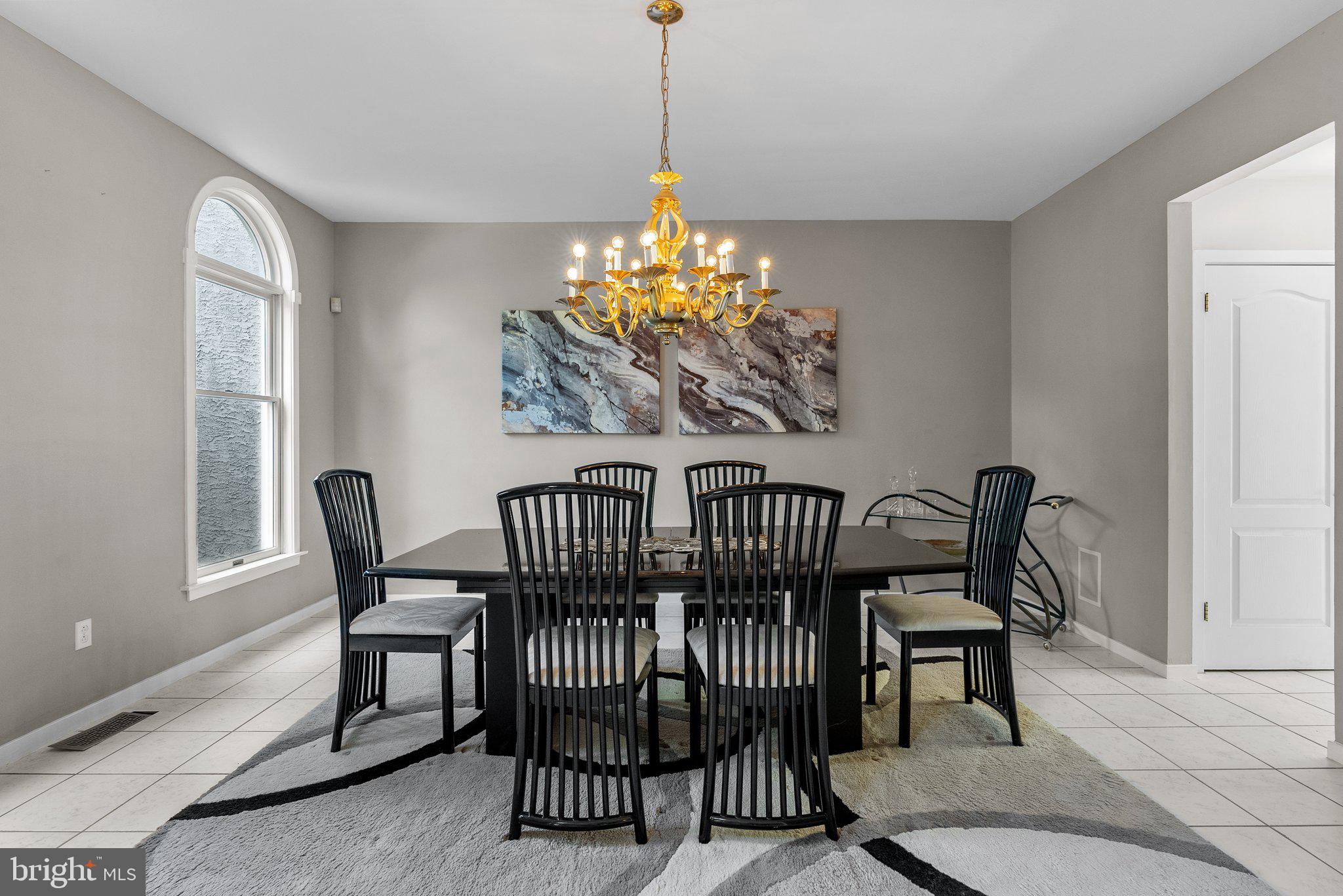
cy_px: 448
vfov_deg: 70.5
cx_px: 672
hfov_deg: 93.3
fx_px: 634
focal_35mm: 17
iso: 800
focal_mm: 17
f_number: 8
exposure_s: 1/5
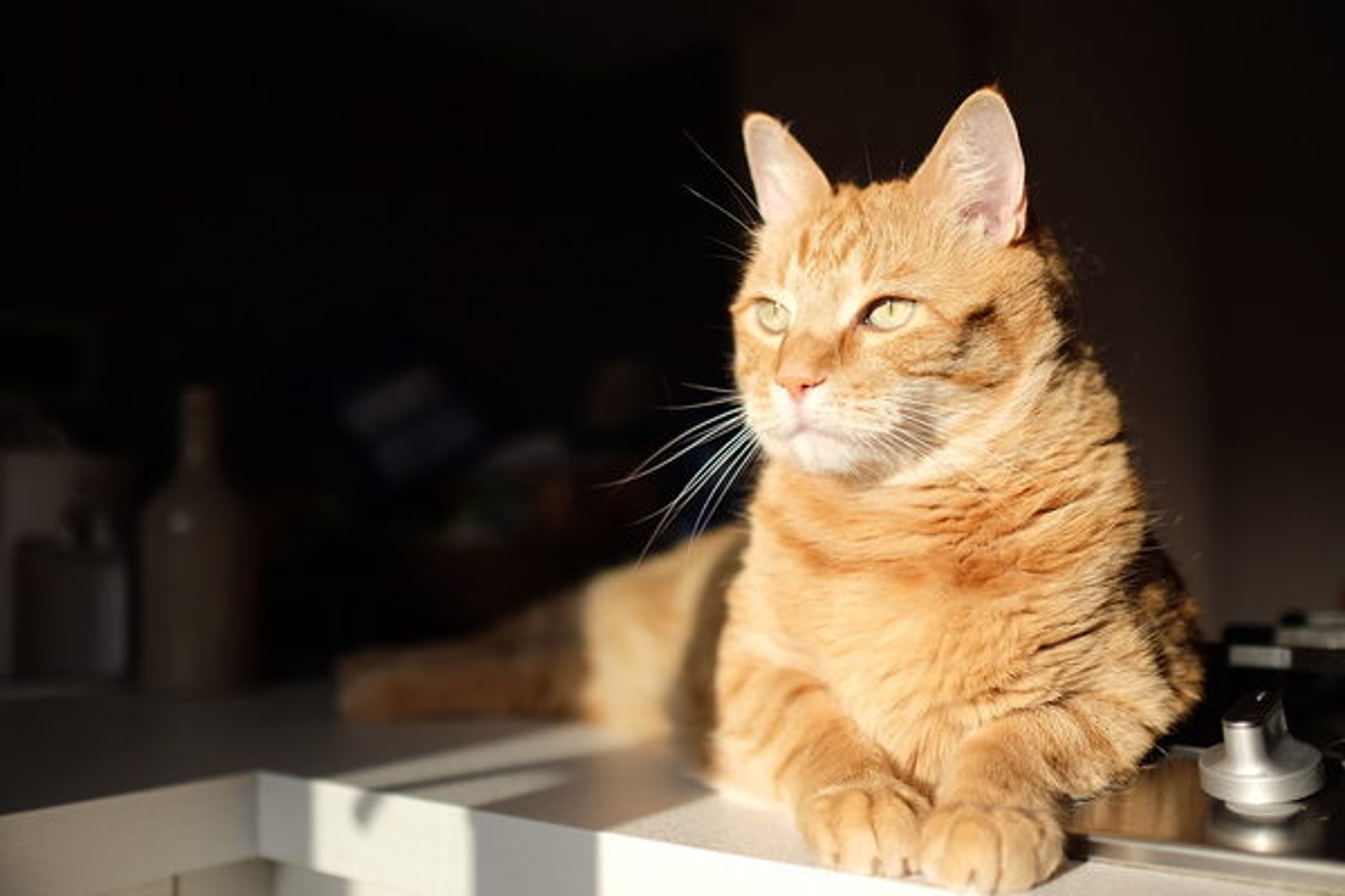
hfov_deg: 54.4
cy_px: 448
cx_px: 672
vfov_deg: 37.9
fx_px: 1308
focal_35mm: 35
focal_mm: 23
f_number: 1.4
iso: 200
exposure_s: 1/4000
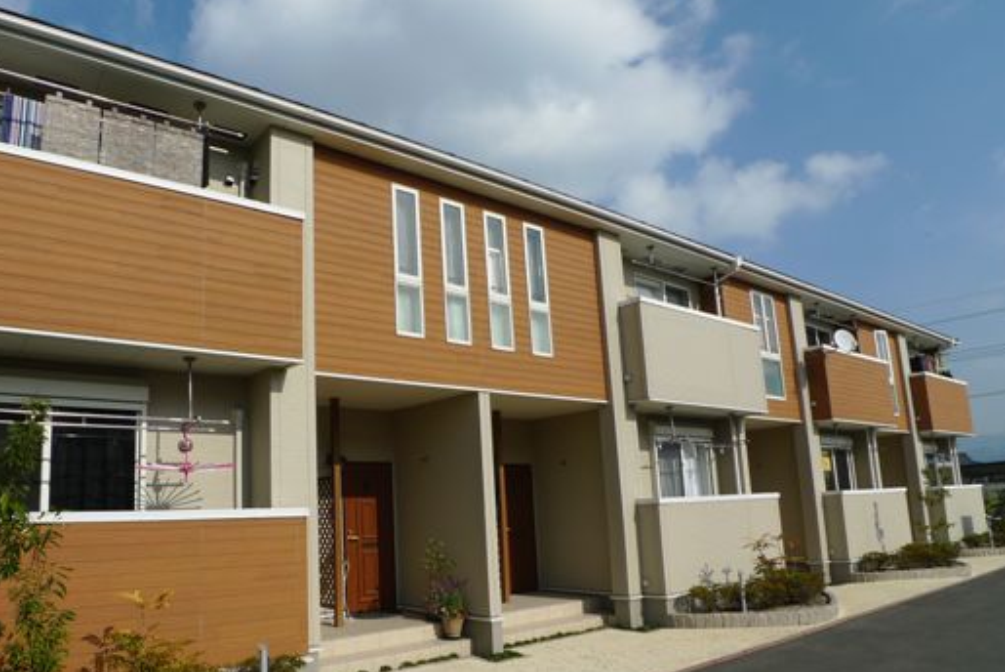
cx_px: 394
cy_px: 400
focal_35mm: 31
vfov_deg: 42.2
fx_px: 866
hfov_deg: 59.7
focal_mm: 5.1
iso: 80
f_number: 4.5
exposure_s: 1/1000
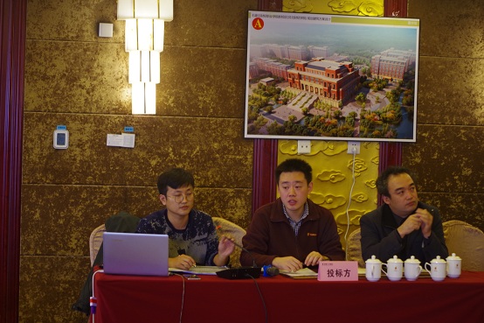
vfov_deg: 16.6
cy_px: 162
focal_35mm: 82
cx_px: 242
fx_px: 1102
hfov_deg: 24.8
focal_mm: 55
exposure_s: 1/10
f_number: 5.6
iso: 400
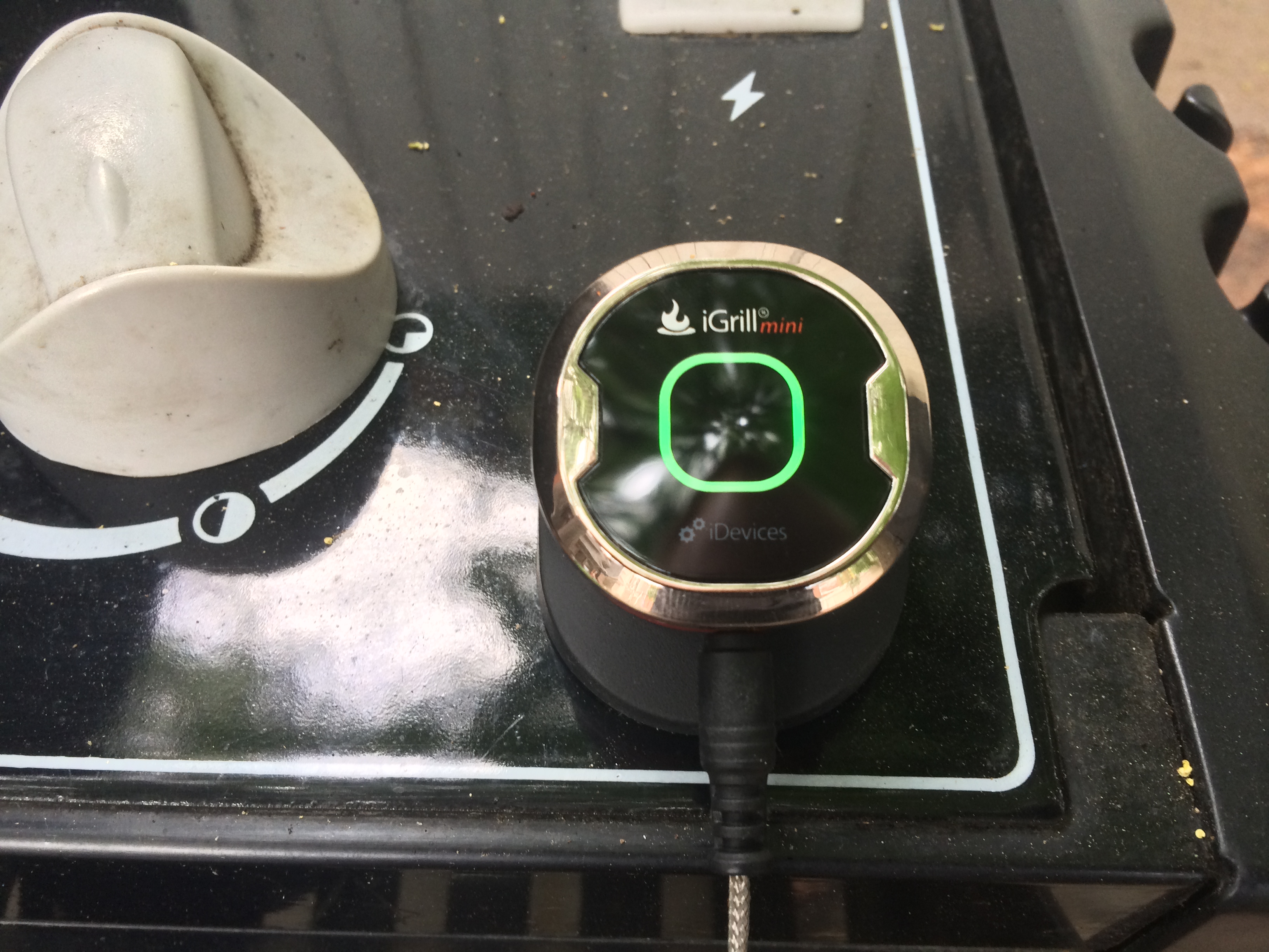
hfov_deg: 60.0
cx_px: 634
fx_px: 1100
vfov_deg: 46.8
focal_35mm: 30
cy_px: 476
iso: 125
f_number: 2.2
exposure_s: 1/30
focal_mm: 4.12
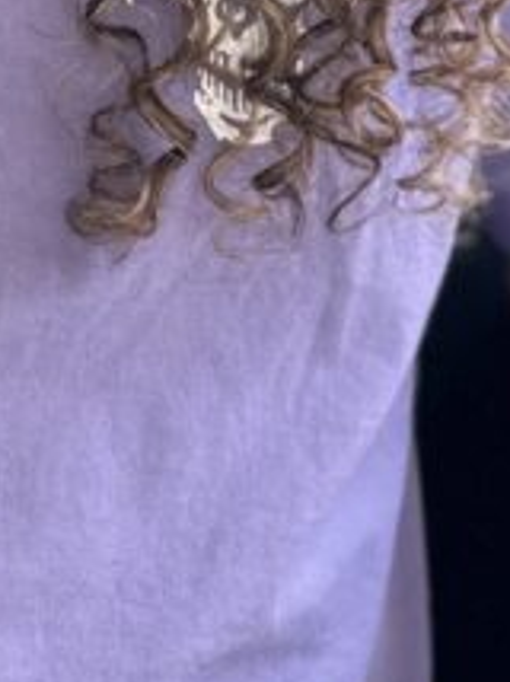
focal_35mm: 115
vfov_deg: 14.5
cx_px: -92
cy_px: -650
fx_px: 2264
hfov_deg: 12.6
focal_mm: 6.86
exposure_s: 1/318
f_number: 1.78
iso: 80
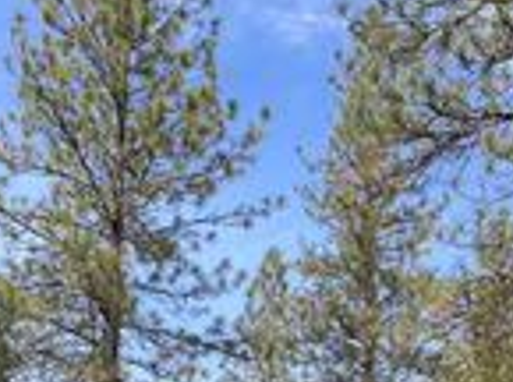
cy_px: 508
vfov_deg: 16.6
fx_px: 1227
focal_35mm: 83
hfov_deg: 23.6
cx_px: 212
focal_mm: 6.76
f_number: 1.78
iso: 80
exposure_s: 1/966
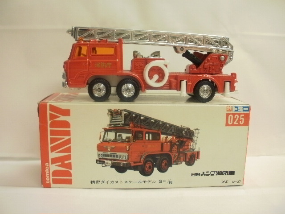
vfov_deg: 39.7
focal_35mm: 36
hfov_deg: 51.4
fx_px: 296
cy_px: 107
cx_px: 142
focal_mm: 6.3
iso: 125
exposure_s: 1/15
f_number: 3.5
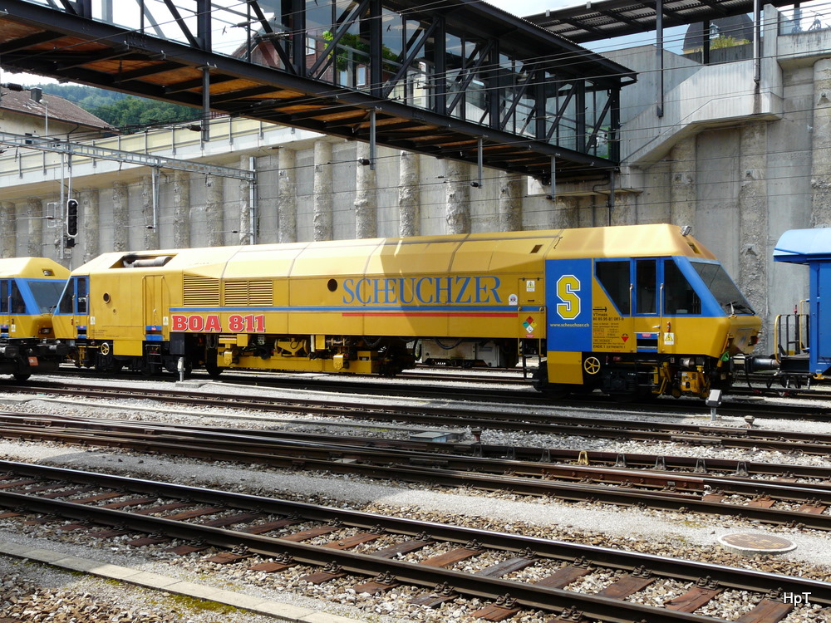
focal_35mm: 41
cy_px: 312
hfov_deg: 45.8
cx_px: 416
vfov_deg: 35.1
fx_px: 984
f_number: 5.6
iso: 100
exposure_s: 1/250
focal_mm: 6.7
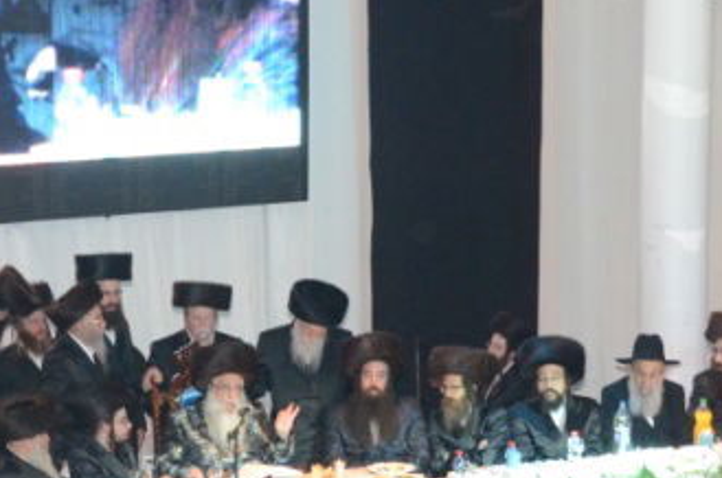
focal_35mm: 164
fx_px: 3274
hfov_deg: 12.5
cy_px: 493
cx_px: 103
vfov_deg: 8.3
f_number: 5.6
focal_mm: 35
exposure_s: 1/80
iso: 2500
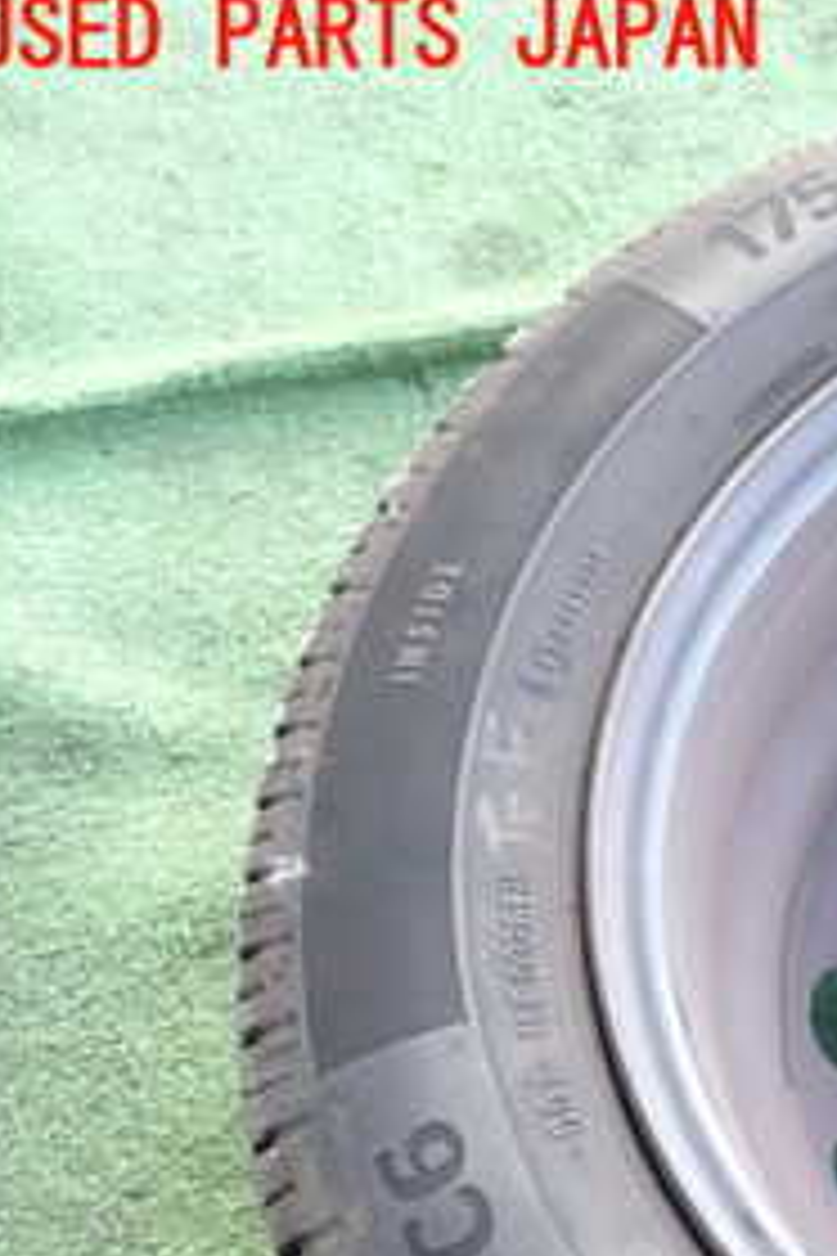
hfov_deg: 17.9
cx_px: 1292
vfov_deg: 29.4
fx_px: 2336
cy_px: 995
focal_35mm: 67
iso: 200
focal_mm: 5.4
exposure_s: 1/50
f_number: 2.3
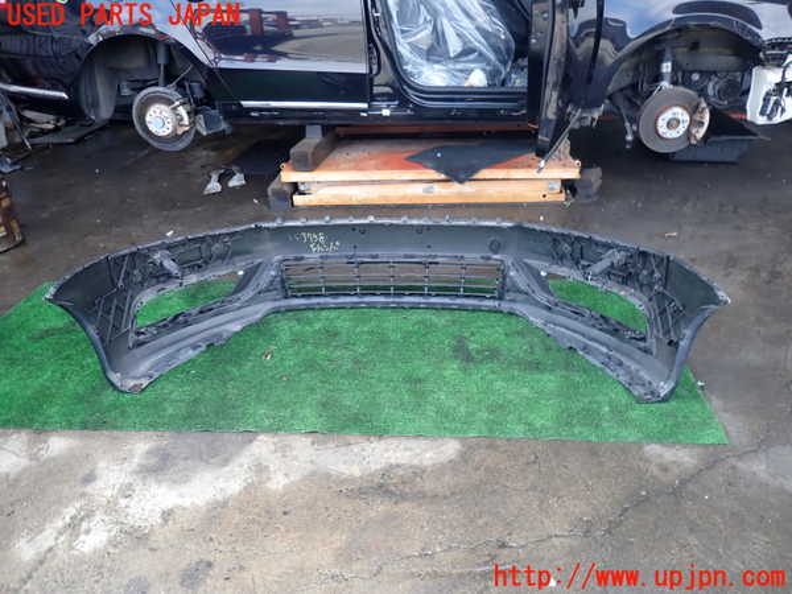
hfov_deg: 69.4
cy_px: 297
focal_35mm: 25
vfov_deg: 54.9
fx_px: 572
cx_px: 396
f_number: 2
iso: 100
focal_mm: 4.5
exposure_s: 1/160
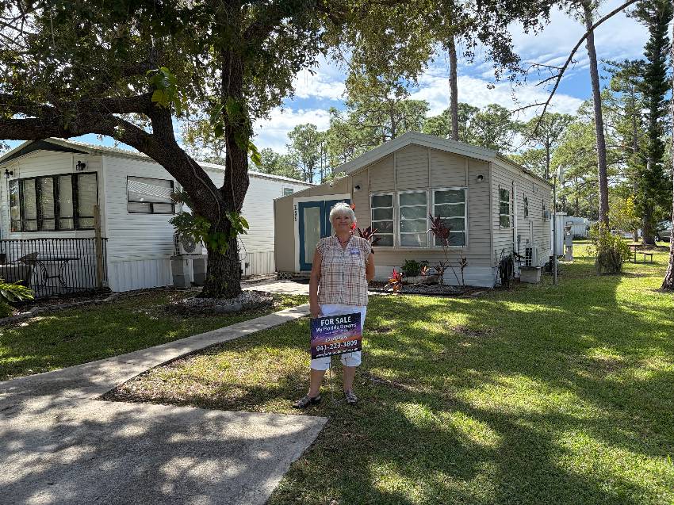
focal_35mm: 26
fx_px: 506
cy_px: 252
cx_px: 337
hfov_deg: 67.3
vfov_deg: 53.0
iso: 64
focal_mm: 5.96
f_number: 1.6
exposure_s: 1/1393
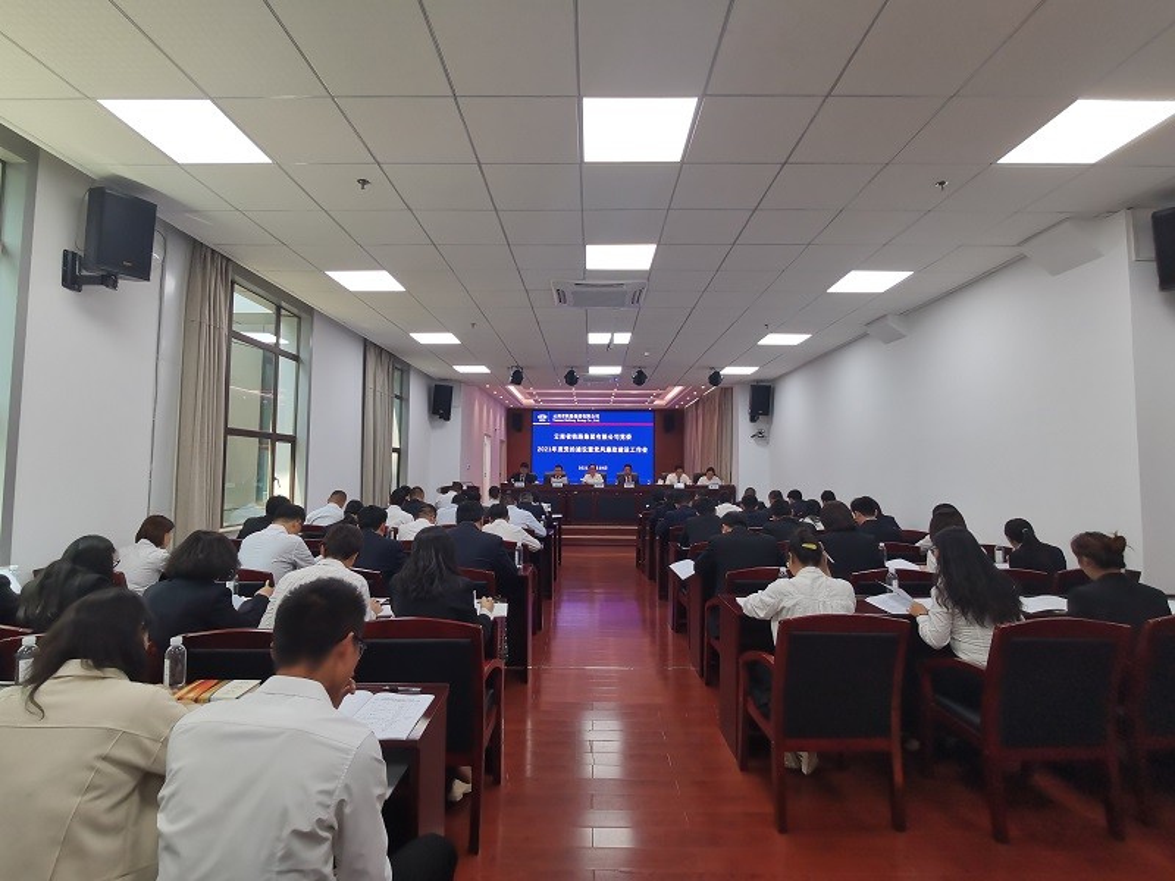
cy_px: 440
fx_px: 577
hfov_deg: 91.0
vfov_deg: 74.7
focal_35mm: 17
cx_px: 588
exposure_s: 1/50
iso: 125
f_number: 2.2
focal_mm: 2.2
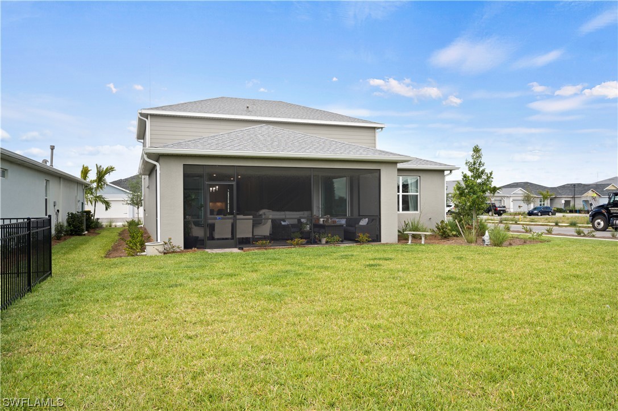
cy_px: 206
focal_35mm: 26
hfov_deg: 69.4
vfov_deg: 49.5
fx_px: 446
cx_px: 309
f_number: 9
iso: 320
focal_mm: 26
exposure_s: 1/200
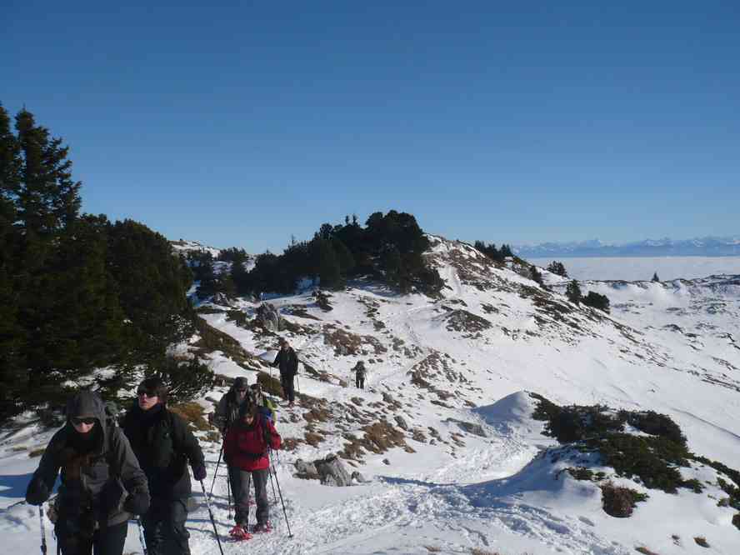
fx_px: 748
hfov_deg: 52.6
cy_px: 278
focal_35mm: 35
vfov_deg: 40.7
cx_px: 370
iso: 100
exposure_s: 1/640
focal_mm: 5.8
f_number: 8
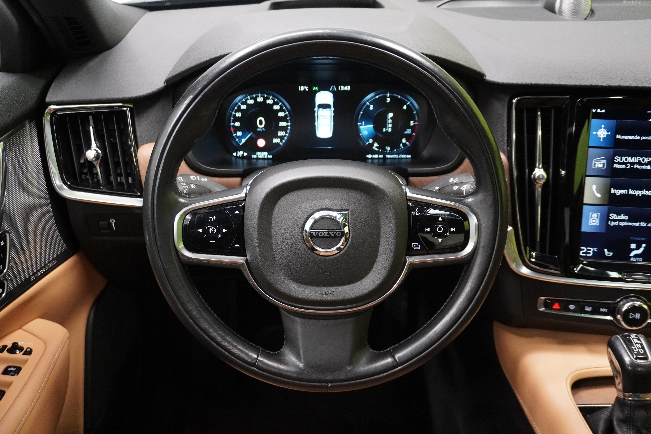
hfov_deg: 53.1
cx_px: 326
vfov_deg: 36.9
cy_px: 217
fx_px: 651
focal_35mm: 36
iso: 2000
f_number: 4.5
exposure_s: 1/40
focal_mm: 24
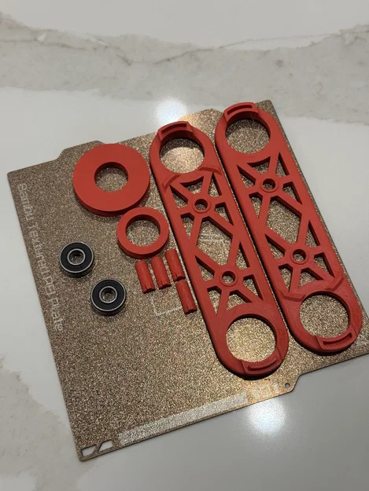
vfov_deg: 39.6
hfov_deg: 30.3
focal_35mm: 48
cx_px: 184
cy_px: 246
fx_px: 682
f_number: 1.78
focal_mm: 6.76
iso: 64
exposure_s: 1/120
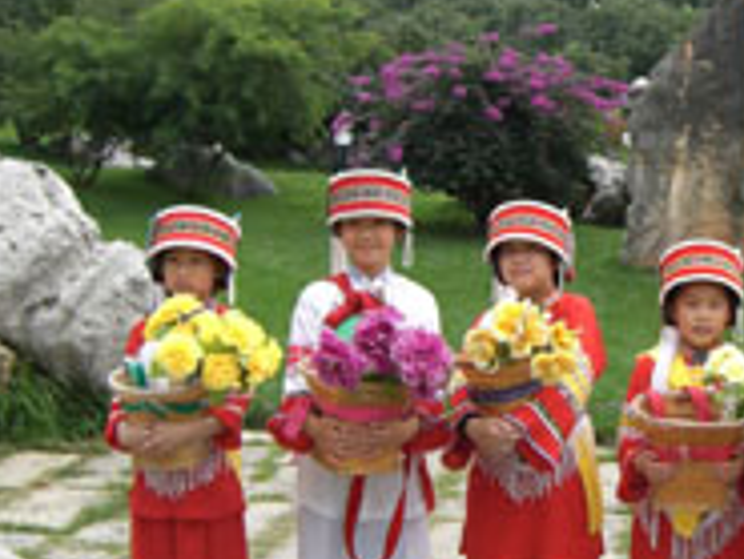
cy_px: 312
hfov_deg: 26.4
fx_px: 1548
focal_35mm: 72
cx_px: 623
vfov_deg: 20.5
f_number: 4.3
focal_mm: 6.2
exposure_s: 1/200
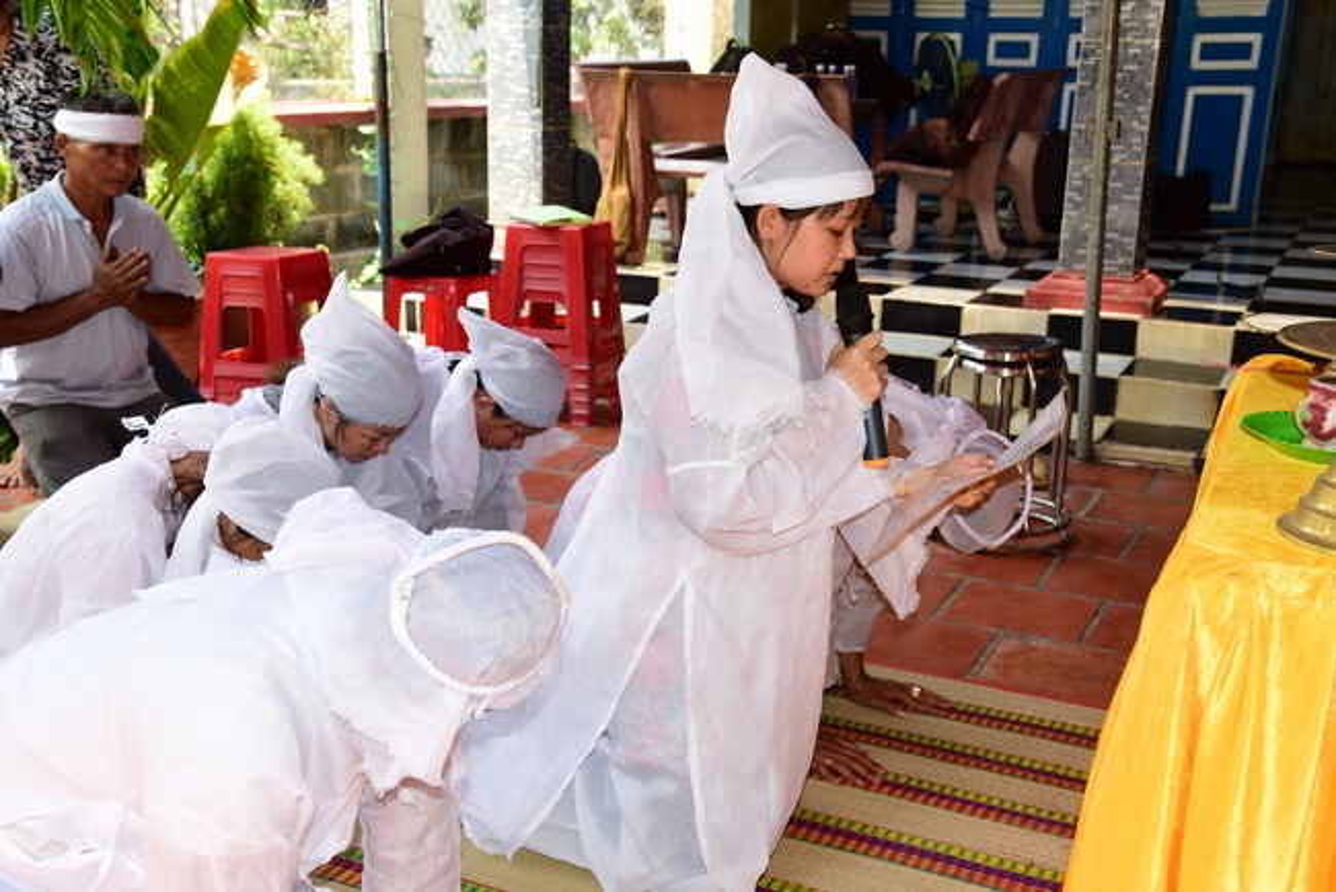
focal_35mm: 40
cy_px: 446
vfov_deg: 33.4
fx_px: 1485
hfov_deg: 48.4
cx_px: 668
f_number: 5.6
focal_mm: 40
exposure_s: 1/100
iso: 250
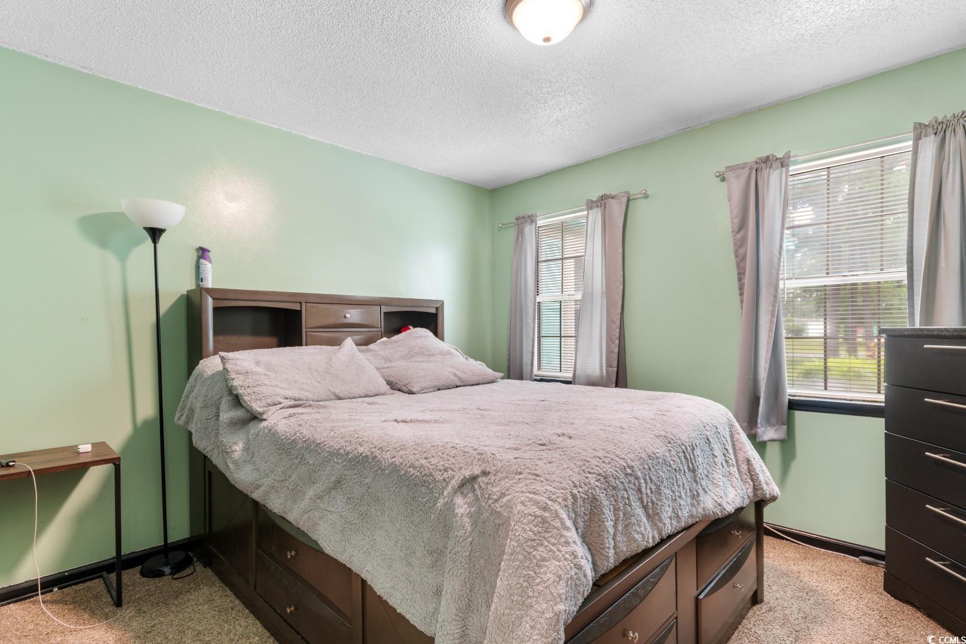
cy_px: 322
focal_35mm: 17
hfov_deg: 93.3
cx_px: 483
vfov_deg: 70.4
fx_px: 456
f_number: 4.8
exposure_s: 1/5
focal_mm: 11.5
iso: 100
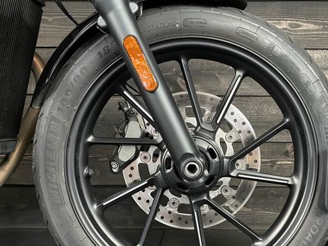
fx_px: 341
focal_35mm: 36
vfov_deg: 39.4
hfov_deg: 51.1
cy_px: 155
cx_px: 190
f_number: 1.6
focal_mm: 4.2
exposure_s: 1/25
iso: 640
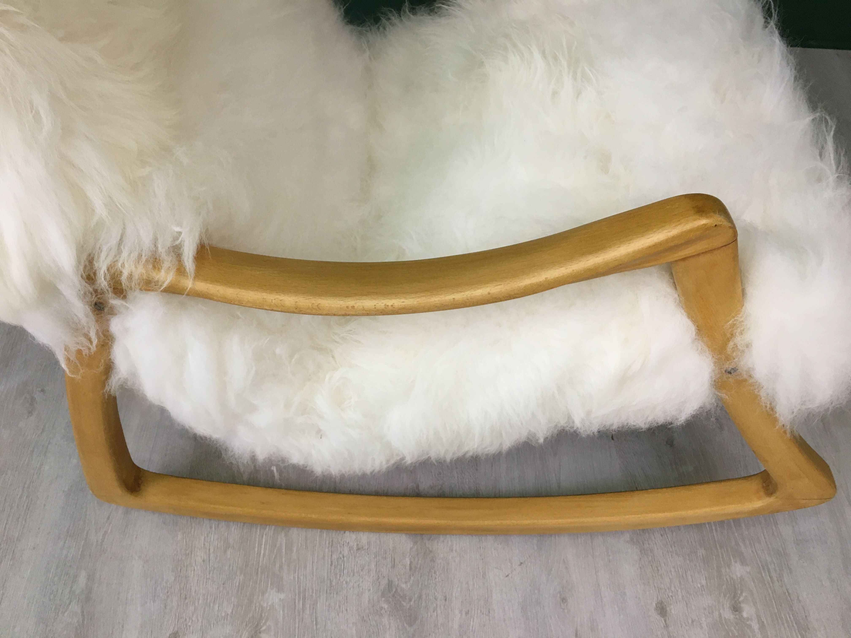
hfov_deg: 61.7
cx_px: 426
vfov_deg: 48.2
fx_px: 713
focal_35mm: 29
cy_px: 319
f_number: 2.2
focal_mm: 4.15
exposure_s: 1/33
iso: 100
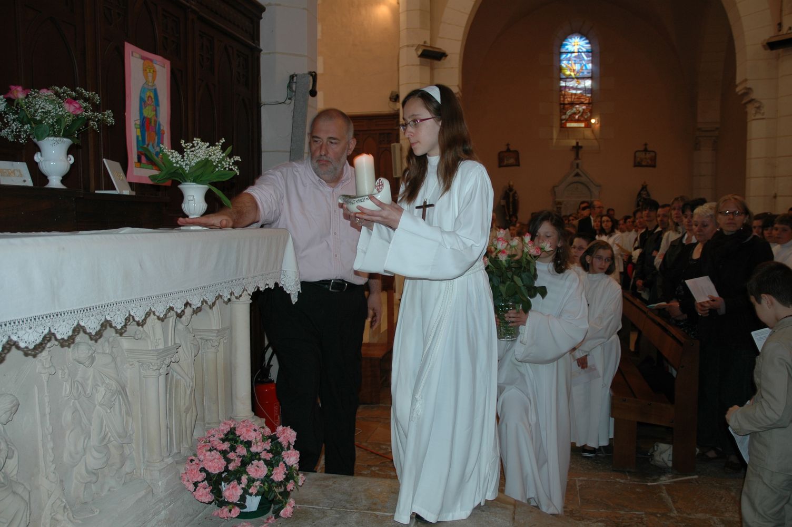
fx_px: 725
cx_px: 396
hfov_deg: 57.3
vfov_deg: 39.9
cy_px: 264
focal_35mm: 33
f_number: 3.8
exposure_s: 1/40
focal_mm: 22
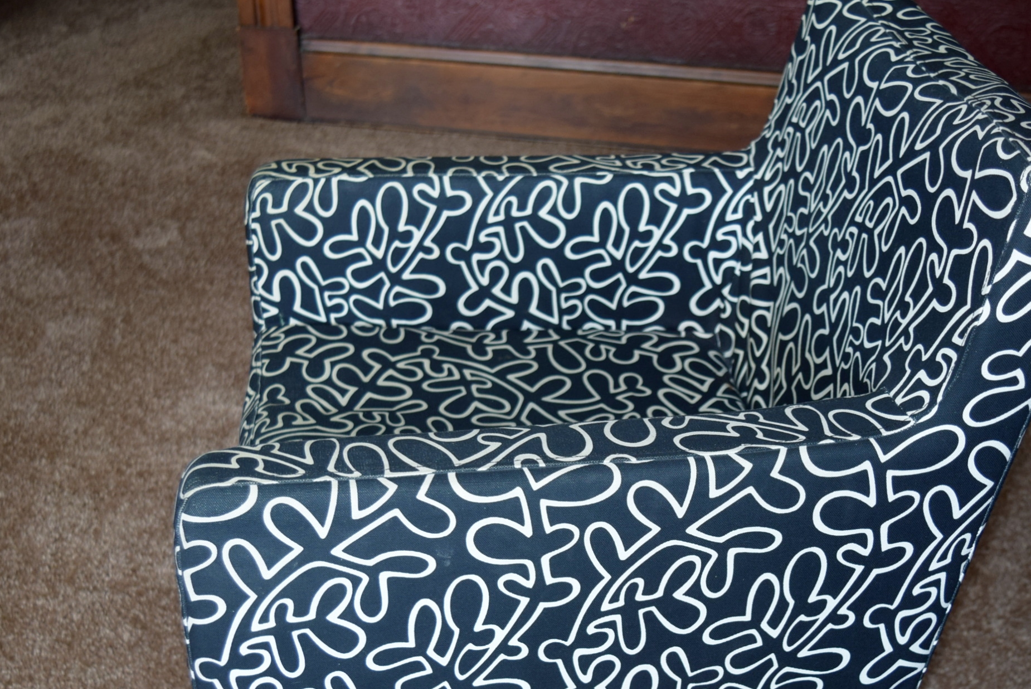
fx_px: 1599
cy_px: 538
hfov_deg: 35.7
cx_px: 597
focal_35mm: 56
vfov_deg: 24.0
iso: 360
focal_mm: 23
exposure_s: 1/60
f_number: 3.8
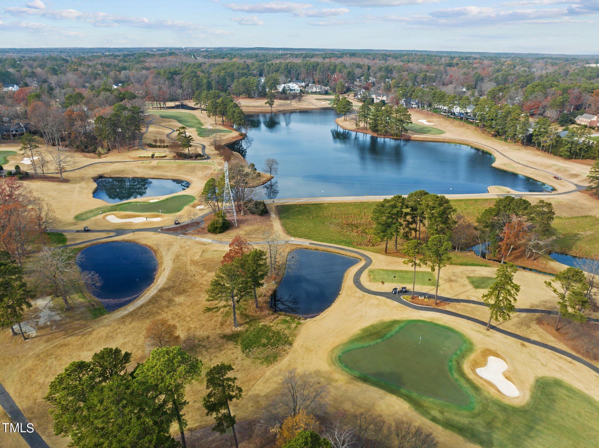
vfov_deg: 56.8
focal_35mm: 24
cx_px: 300
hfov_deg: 71.6
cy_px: 224
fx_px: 415
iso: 150
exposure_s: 1/1250
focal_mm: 12.29
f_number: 2.8
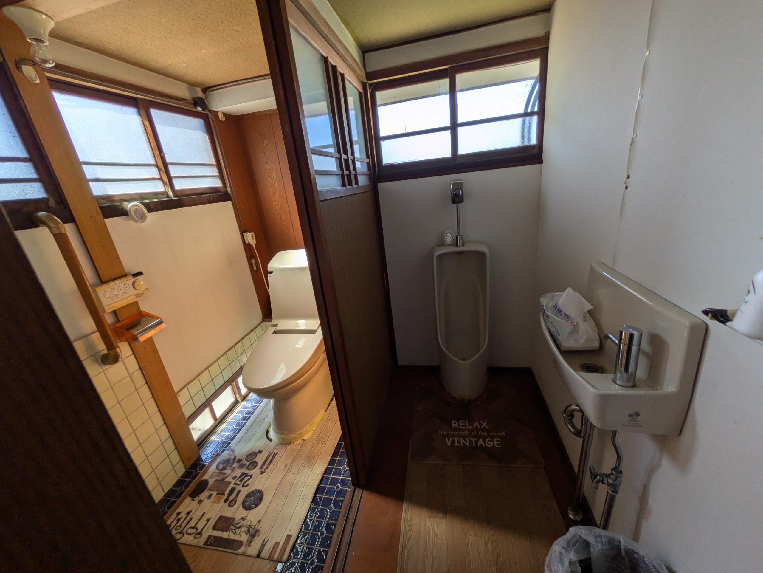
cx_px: 382
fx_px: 309
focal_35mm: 14
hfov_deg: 102.0
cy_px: 286
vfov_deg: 85.7
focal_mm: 1.83
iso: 41
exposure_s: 1/222
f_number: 2.2
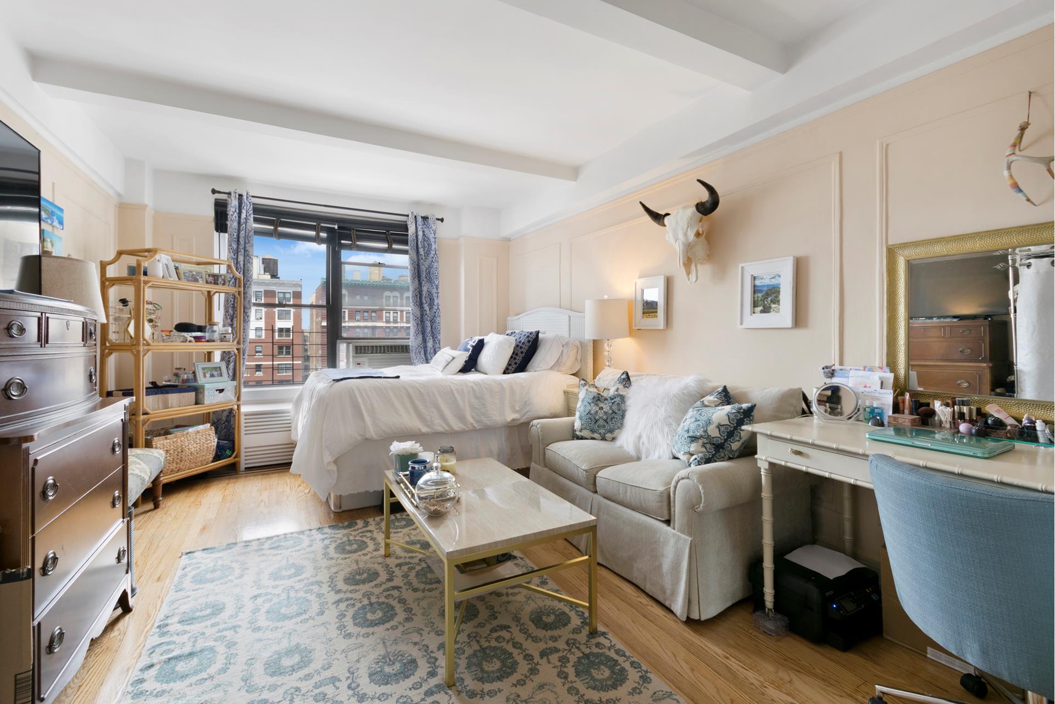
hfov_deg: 100.4
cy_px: 352
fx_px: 440
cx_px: 528
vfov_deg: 77.4
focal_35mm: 15
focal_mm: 10
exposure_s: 1/6
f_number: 8
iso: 100
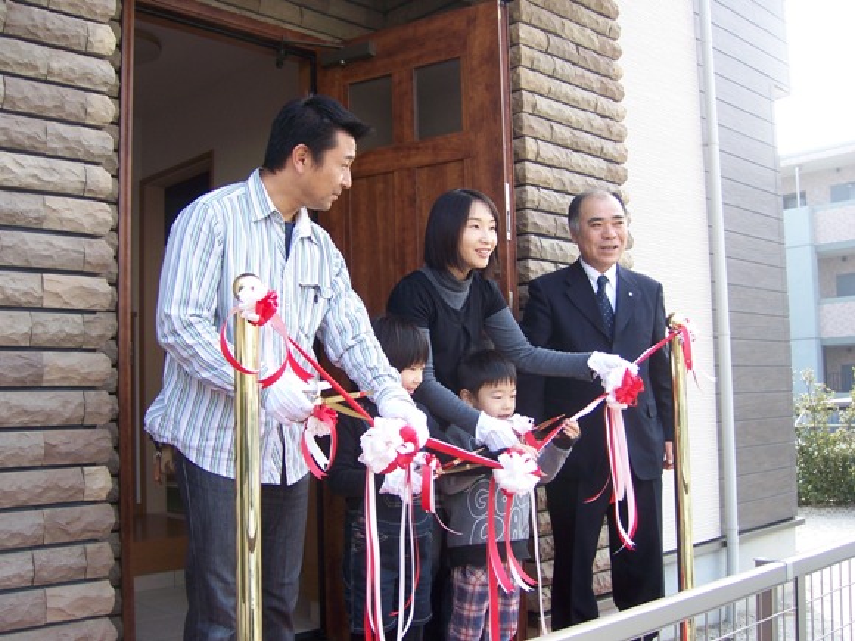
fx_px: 889
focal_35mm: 36
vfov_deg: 39.7
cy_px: 320
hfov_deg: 51.4
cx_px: 428
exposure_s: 1/160
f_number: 2.8
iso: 80
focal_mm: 6.2
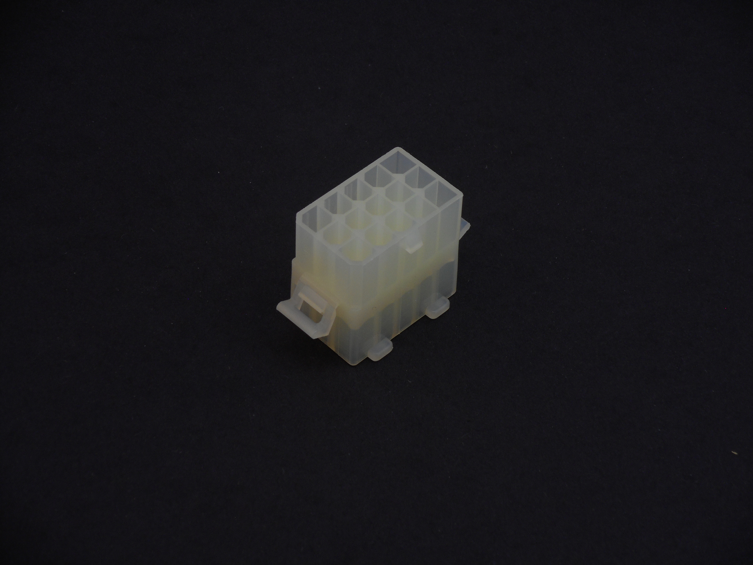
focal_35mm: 102
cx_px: 376
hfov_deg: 19.3
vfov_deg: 14.5
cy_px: 282
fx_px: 2219
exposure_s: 1/60
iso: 110
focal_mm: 18.2
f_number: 5.8
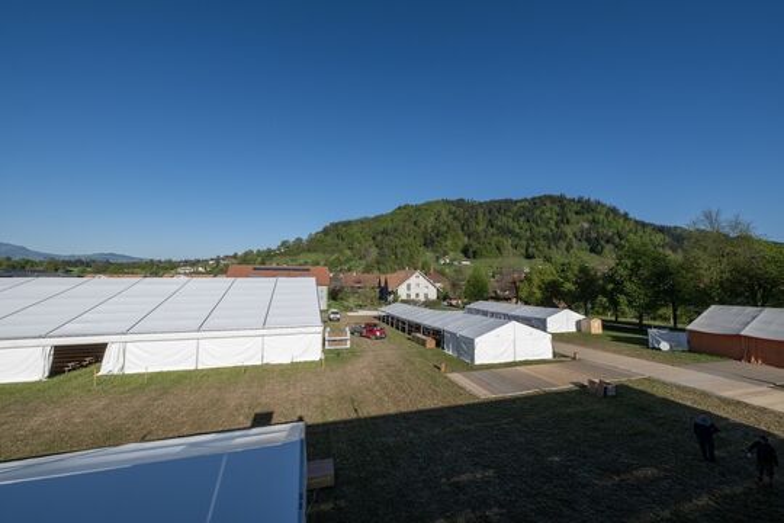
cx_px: 392
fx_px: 305
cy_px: 262
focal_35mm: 14
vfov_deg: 81.2
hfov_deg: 104.3
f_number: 22
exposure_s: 1/100
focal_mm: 14
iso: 200
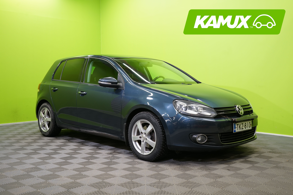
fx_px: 317
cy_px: 98
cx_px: 146
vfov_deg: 34.2
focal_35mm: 39
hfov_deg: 49.6
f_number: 5
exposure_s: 1/25
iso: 500
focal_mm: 39
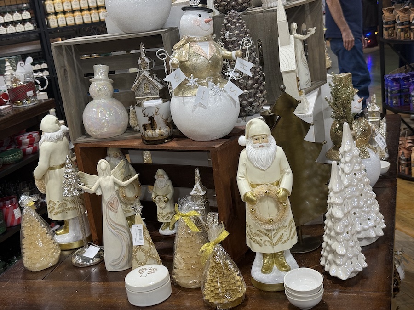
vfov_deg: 30.3
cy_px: 155
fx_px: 574
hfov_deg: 39.7
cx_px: 207
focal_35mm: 48
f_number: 1.78
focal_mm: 6.76
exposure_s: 1/60
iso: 100
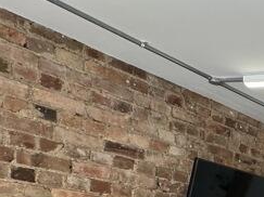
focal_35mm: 59
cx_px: 503
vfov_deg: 21.7
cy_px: 275
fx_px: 450
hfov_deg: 20.2
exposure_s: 1/100
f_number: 2.2
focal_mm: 2.22
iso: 64
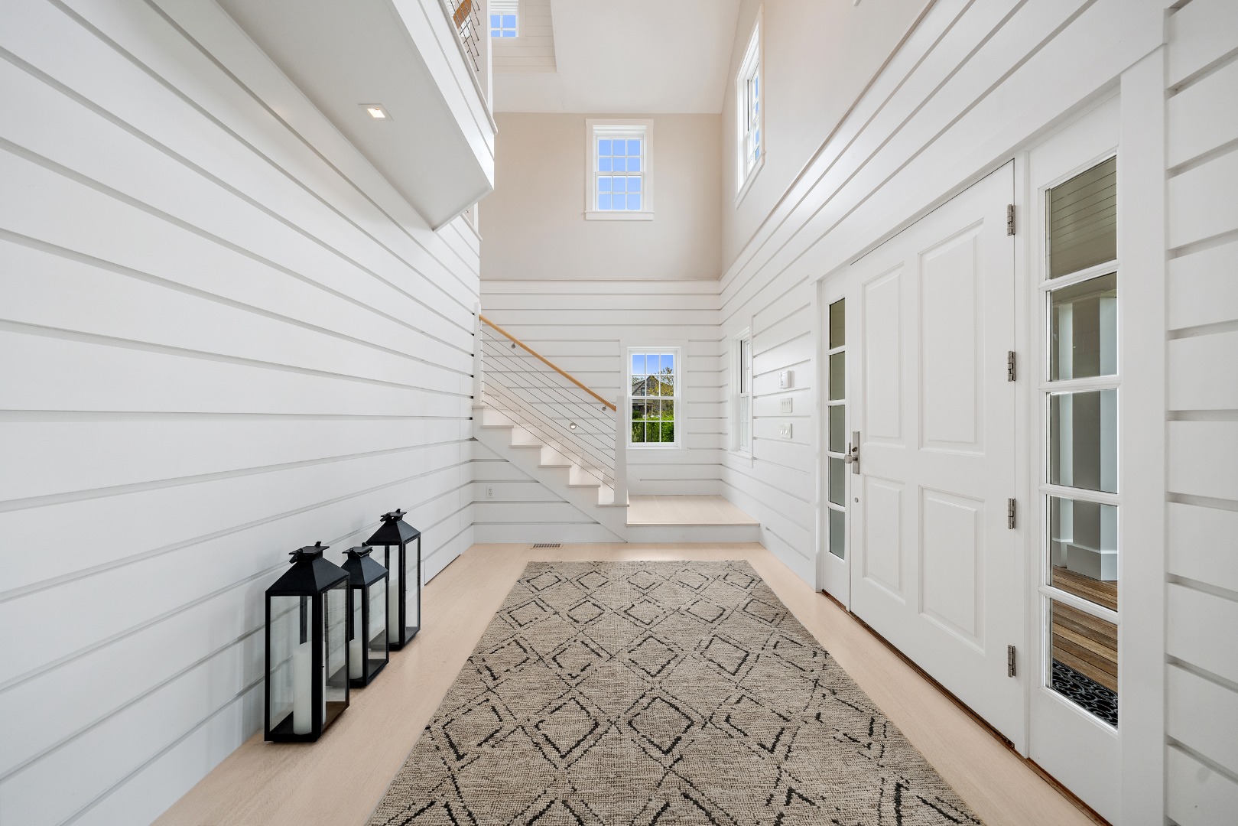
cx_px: 619
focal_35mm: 12
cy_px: 413
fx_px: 413
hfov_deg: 112.6
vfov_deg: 90.0
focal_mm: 12
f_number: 5.6
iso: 1600
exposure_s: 1/100
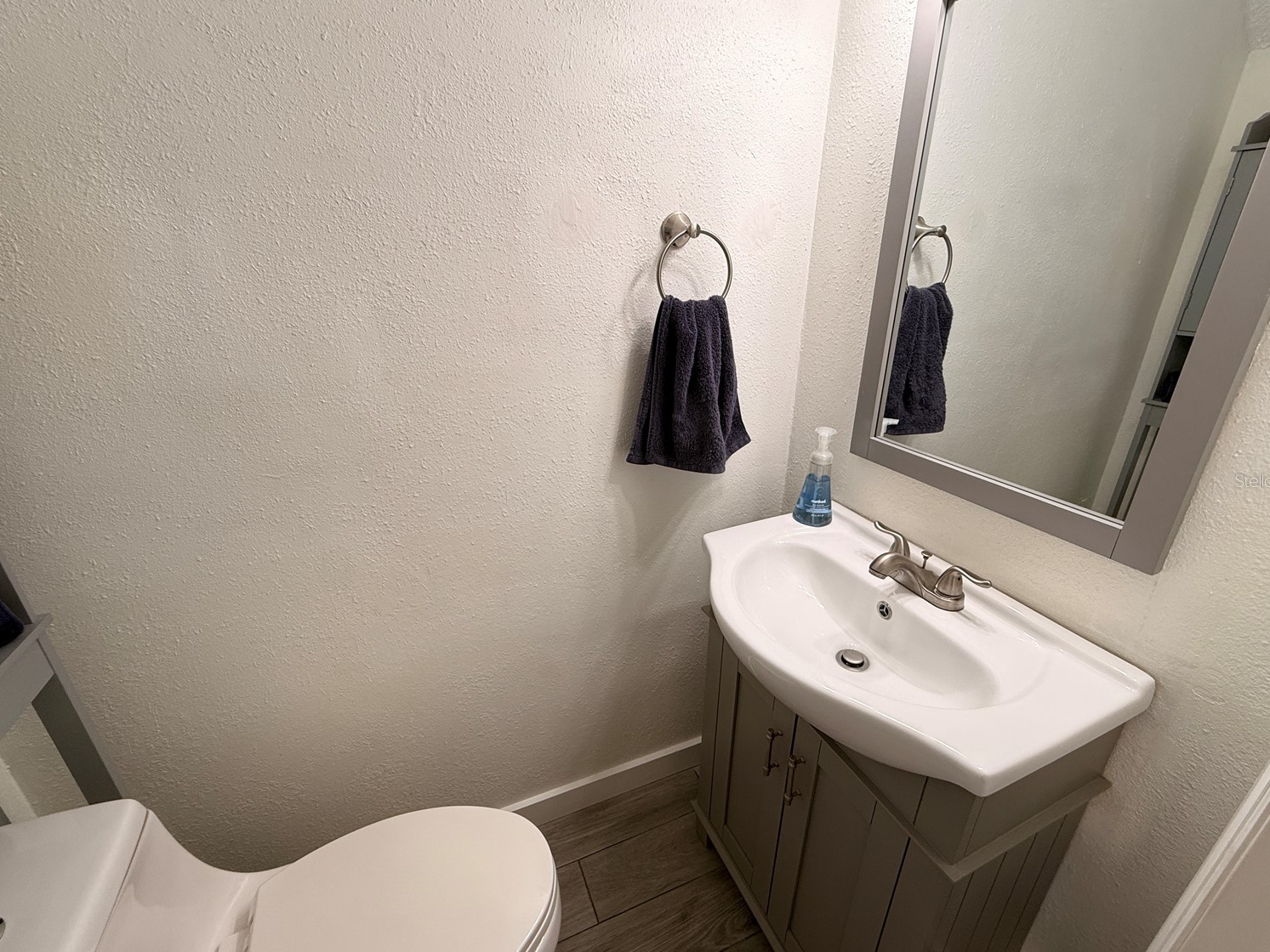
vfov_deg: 81.8
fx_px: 550
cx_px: 635
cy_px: 480
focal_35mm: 15
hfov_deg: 98.2
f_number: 2.2
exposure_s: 1/120
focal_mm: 2.22
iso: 80
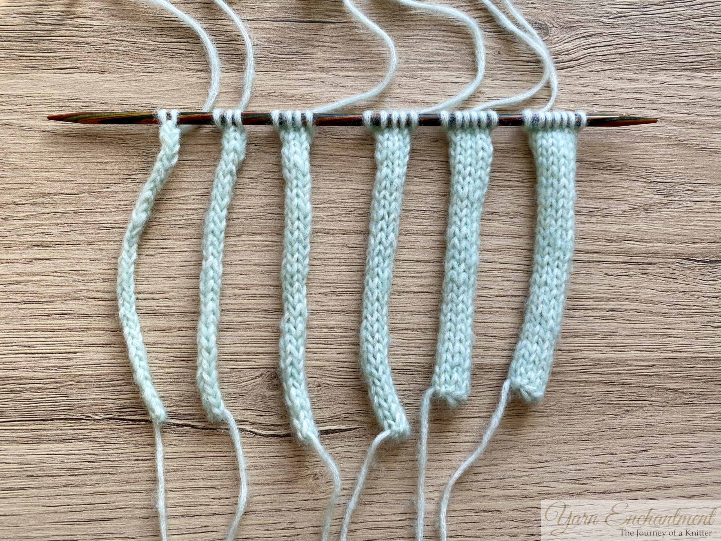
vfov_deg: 53.1
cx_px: 360
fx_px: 542
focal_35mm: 26
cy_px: 270
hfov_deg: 67.3
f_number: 1.8
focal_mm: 4.25
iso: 40
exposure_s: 1/121
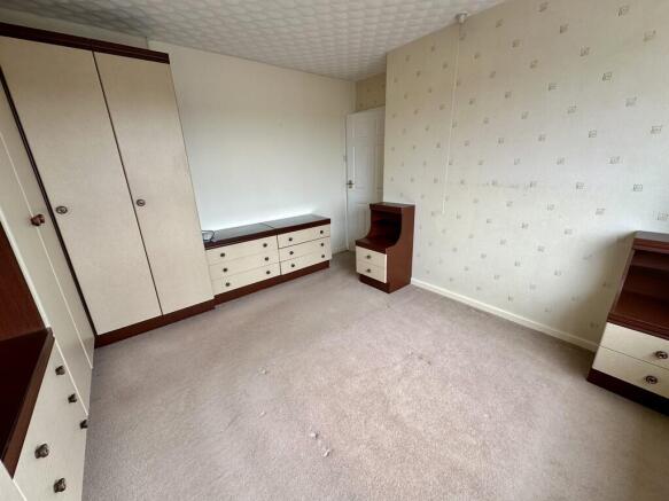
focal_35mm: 14
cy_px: 250
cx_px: 334
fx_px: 271
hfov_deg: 102.1
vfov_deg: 85.7
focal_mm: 2.22
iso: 64
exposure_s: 1/99
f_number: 2.2
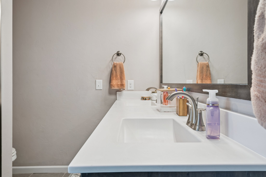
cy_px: 88
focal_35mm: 24
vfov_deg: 53.1
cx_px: 133
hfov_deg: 73.7
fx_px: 177
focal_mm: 24
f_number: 7.1
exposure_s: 1/25
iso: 200
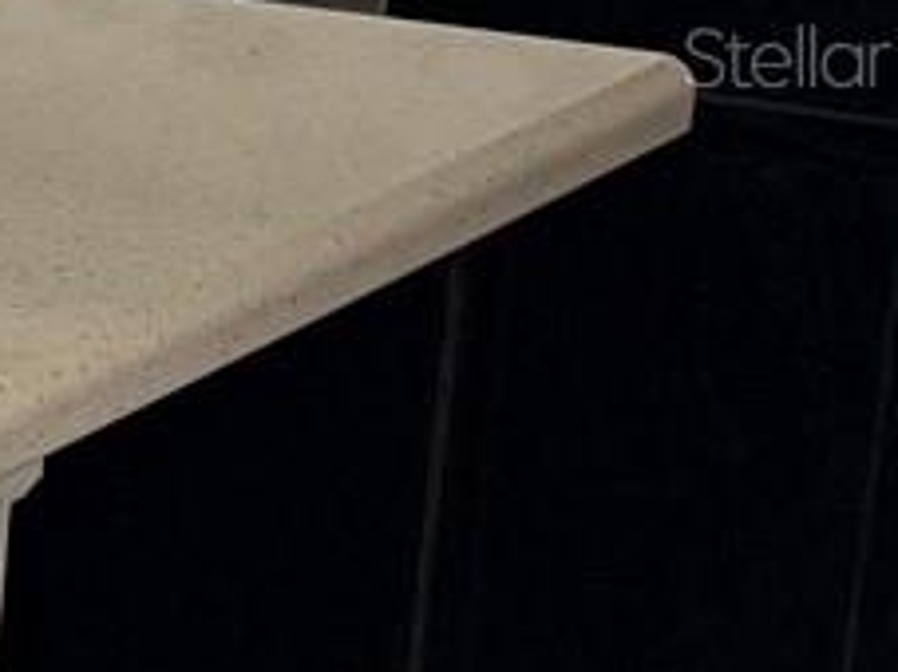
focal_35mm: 169
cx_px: -2109
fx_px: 4382
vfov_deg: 8.7
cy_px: 55
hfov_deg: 8.8
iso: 400
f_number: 1.78
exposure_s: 1/60
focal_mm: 6.76
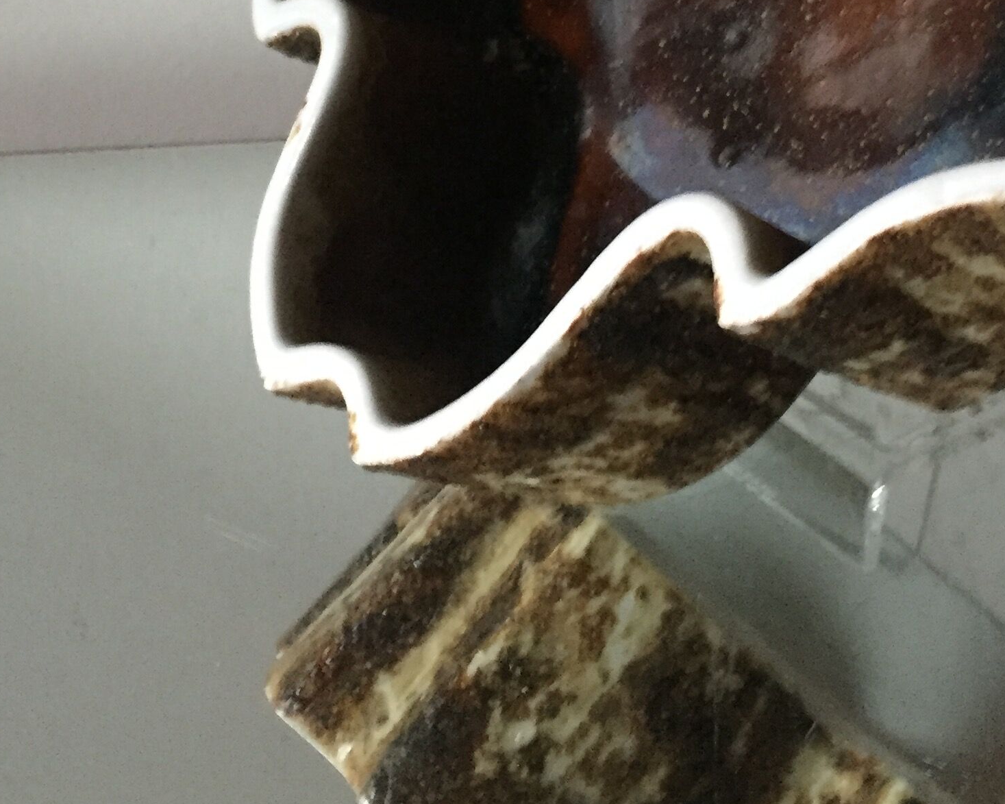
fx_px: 1874
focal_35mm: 63
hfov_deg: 29.9
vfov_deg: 22.7
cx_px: 645
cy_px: -94
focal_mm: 4.15
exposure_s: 1/17
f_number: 2.2
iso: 500
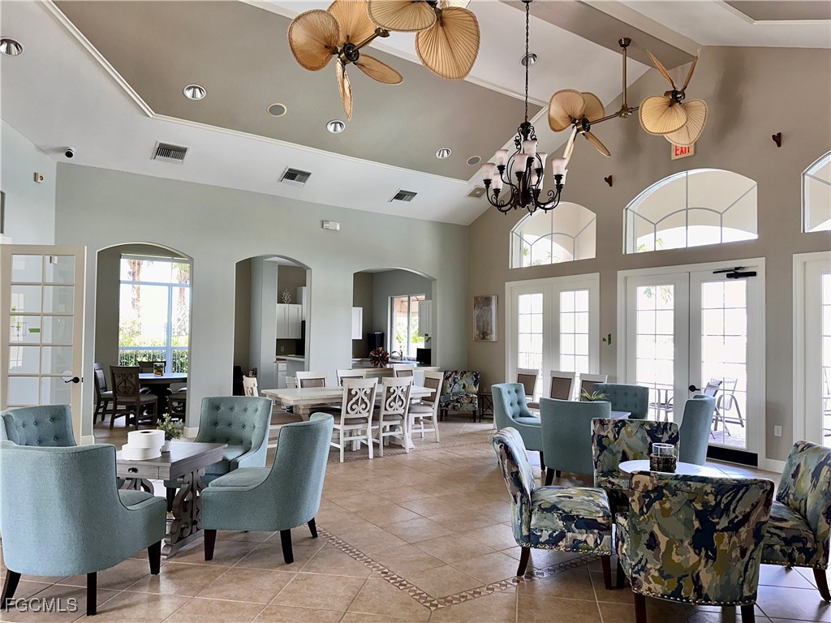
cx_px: 416
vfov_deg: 56.8
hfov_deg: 71.6
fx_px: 576
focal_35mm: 24
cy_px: 312
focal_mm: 6.86
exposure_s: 1/130
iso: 80
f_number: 1.78
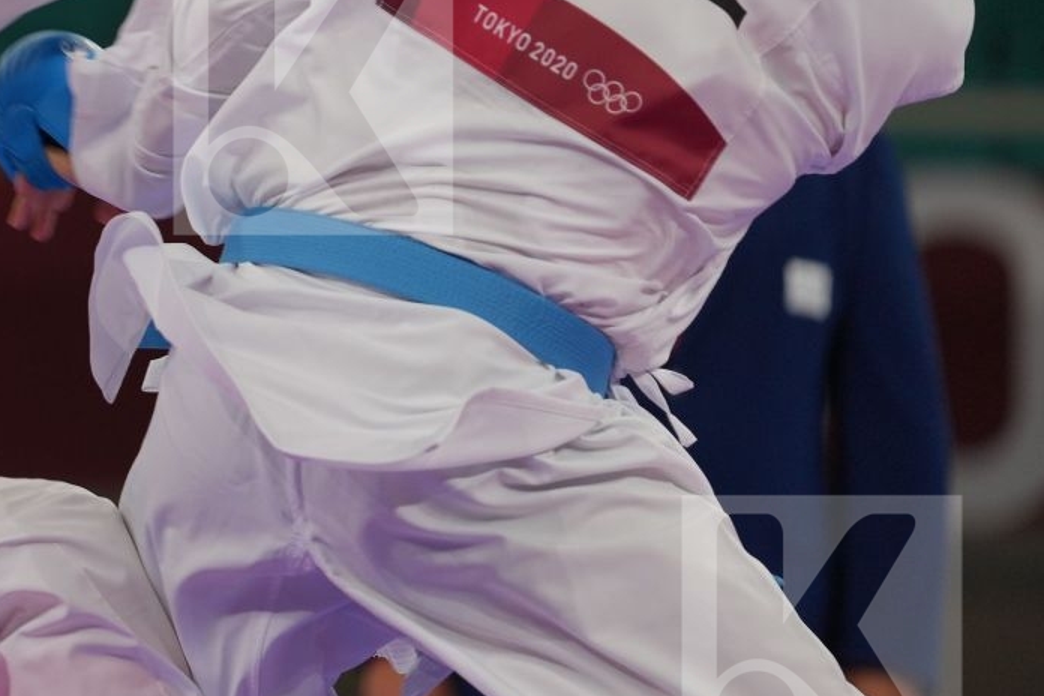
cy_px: 99
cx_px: -195
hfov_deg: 4.0
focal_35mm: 517
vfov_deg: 2.7
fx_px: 14992
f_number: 2.8
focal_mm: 200
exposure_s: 1/1000
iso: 400
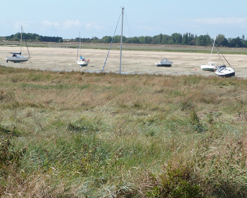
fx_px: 1068
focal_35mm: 146
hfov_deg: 13.2
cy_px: 99
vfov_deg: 10.6
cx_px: 125
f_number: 5.6
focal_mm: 25
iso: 100
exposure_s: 1/320
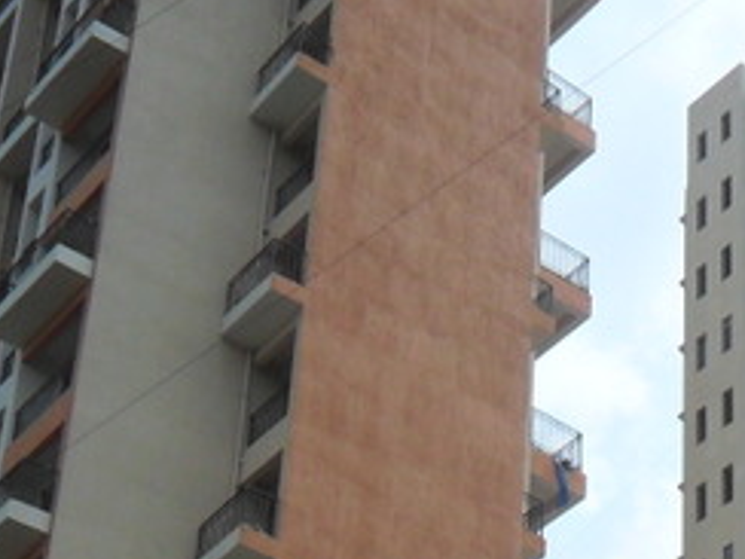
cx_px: 907
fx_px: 2260
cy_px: 886
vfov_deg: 13.2
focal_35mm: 105
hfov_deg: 17.8
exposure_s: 1/250
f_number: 9.4
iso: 100
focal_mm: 5.7
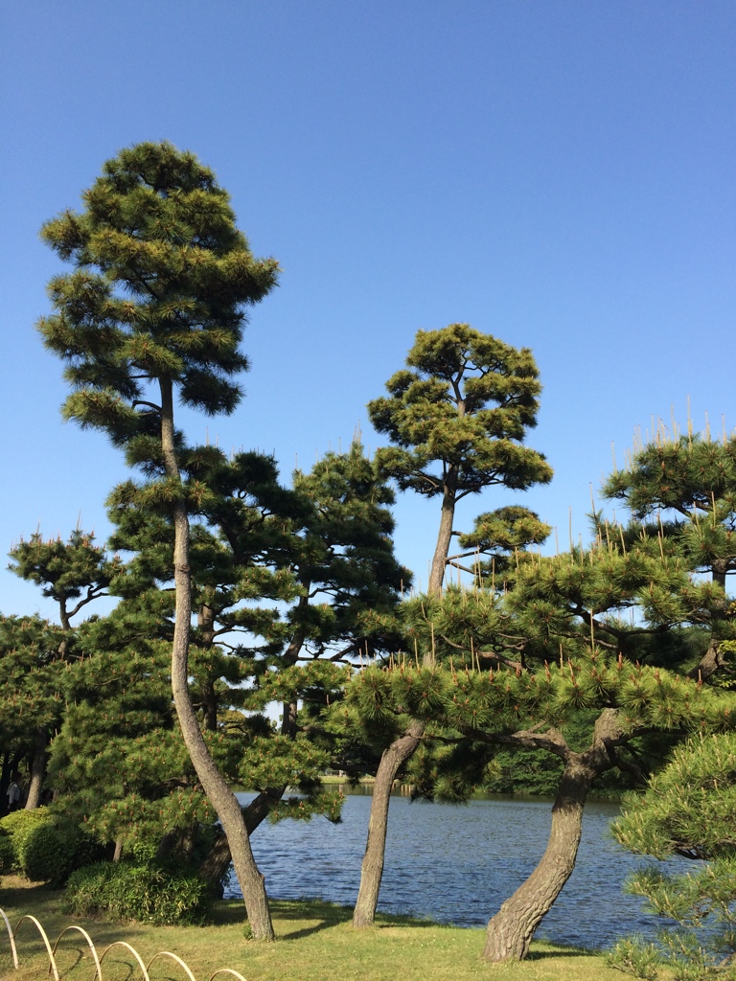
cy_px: 490
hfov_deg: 46.8
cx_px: 368
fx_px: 850
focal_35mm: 30
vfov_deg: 60.0
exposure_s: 1/1140
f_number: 2.2
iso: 40
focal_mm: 4.12
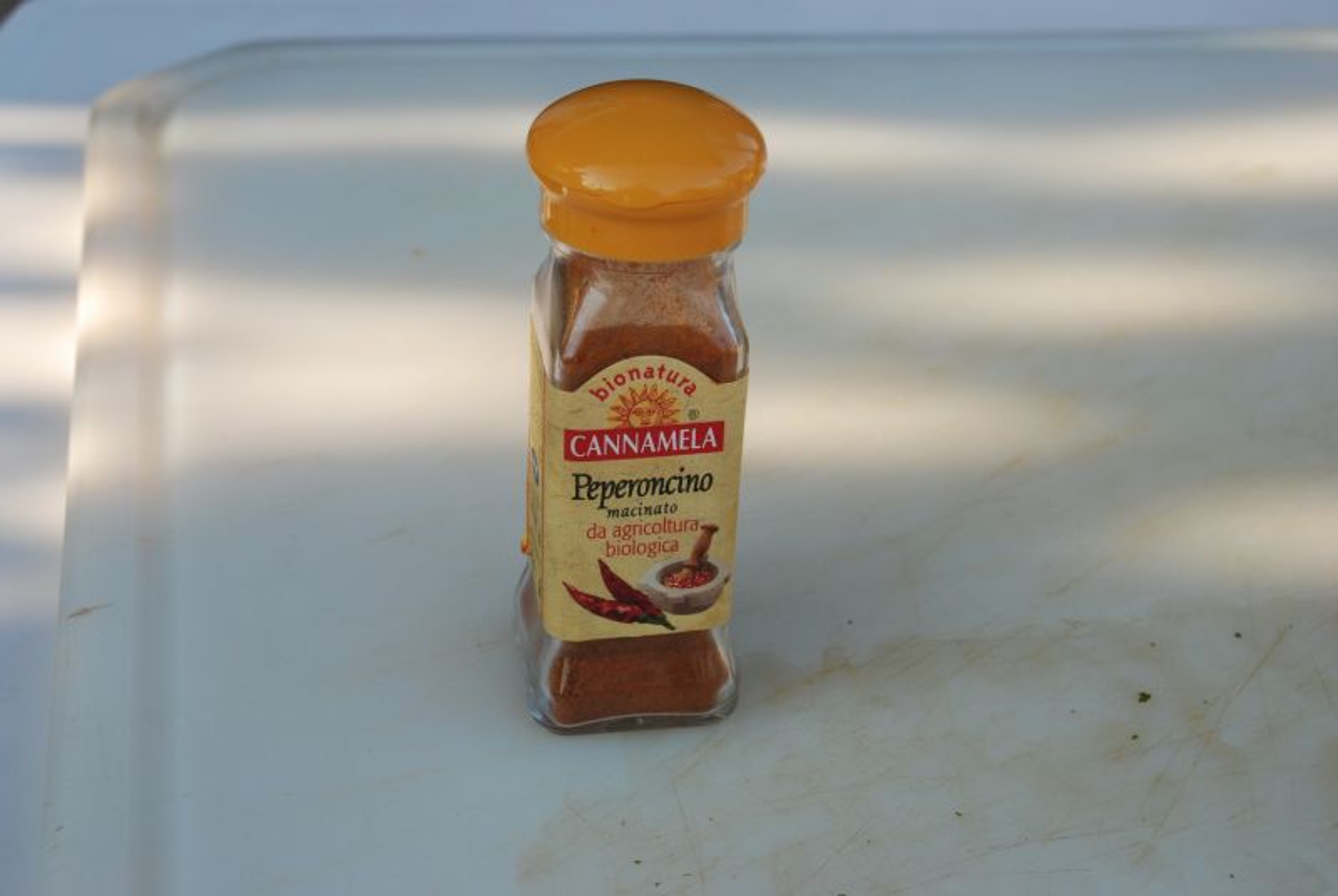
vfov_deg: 22.7
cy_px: 448
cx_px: 669
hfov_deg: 33.4
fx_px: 2233
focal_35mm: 60
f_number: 8
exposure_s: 1/250
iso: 400
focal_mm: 40
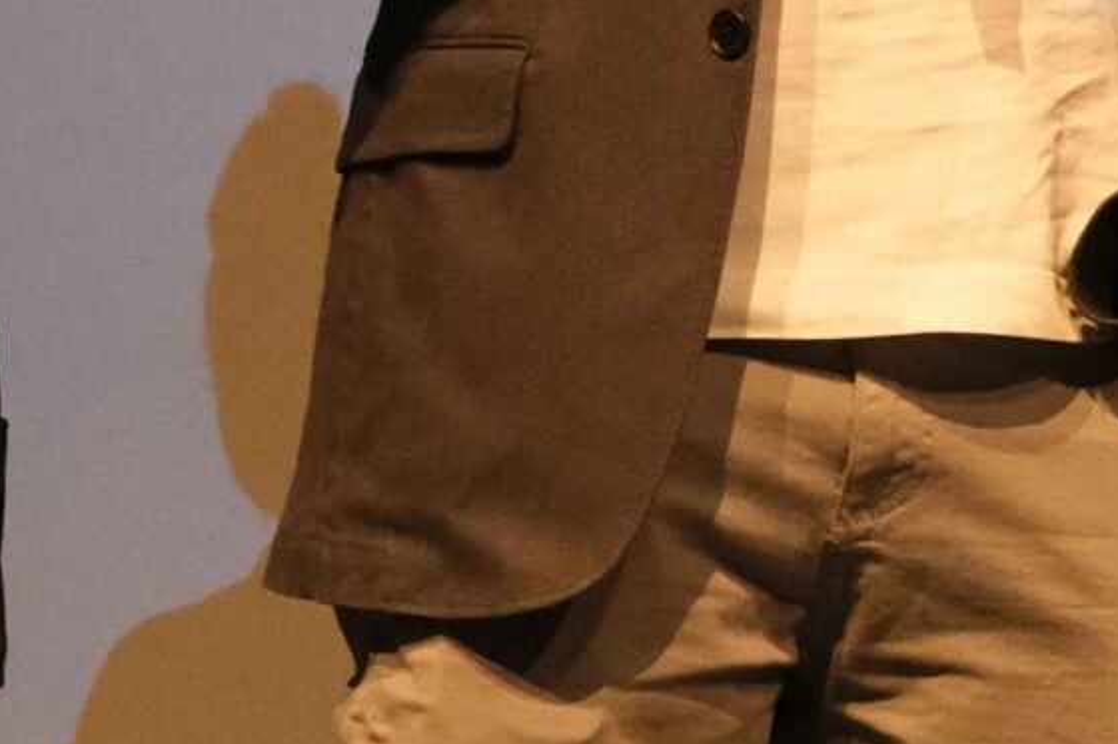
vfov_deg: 2.9
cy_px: -310
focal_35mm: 480
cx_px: 363
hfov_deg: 4.3
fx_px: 14901
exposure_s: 1/200
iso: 6400
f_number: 4
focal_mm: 70
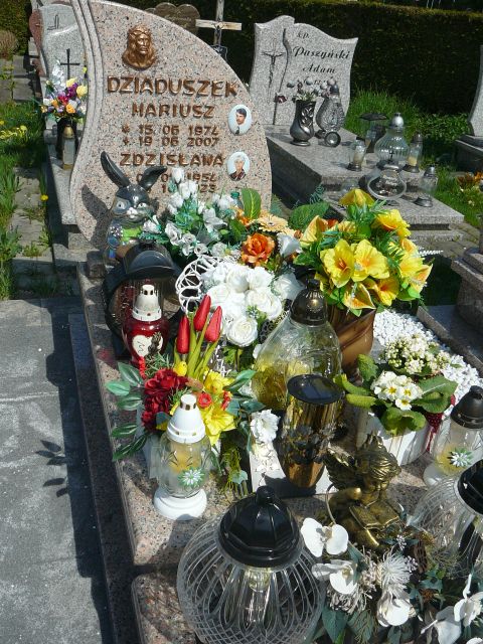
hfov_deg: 40.7
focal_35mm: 35
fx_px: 651
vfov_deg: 52.6
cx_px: 242
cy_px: 322
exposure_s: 1/500
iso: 80
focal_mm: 5.2
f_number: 5
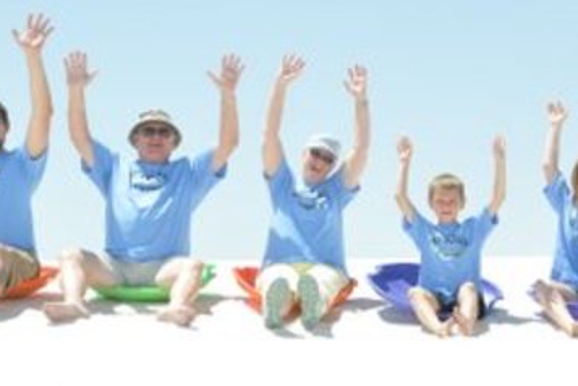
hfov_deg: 15.1
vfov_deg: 10.1
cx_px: 358
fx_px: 2184
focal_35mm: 136
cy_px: 184
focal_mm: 45
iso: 400
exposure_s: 1/500
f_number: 11
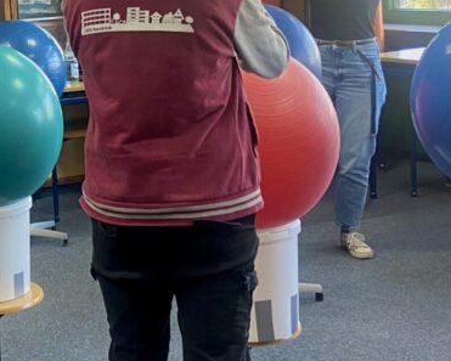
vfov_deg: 18.6
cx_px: 22
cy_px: 79
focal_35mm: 82
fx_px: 1095
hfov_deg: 22.5
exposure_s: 1/50
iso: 125
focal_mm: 4.25
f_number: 1.8
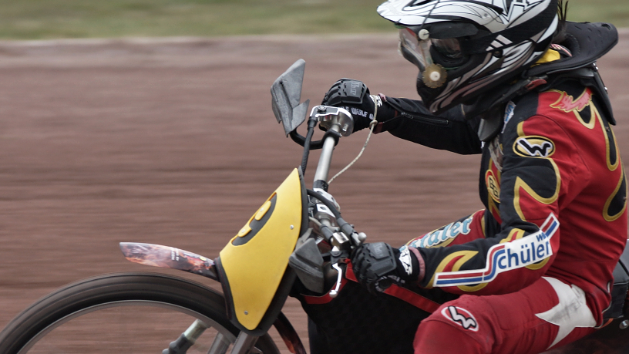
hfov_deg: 3.3
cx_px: 431
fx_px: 10791
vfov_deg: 1.9
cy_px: 269
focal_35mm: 647
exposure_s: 1/400
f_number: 7.1
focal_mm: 280
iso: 400
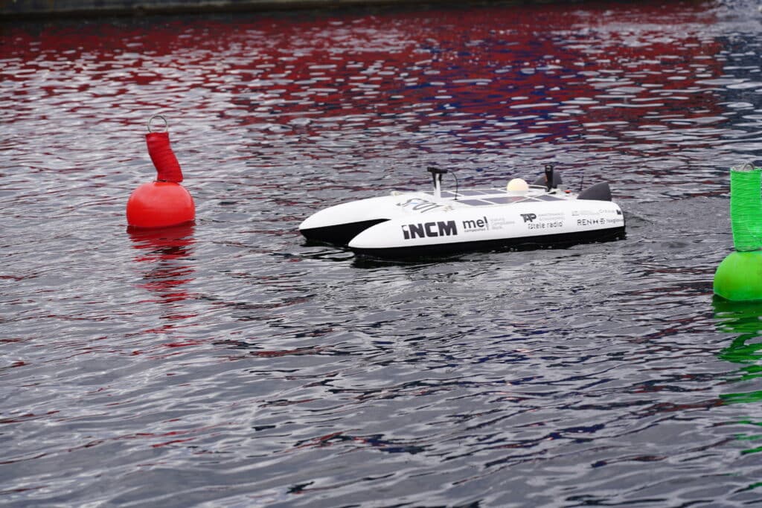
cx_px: 381
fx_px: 2223
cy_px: 254
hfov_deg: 19.5
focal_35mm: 105
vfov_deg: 13.0
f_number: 5
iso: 100
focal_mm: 105
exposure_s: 1/250
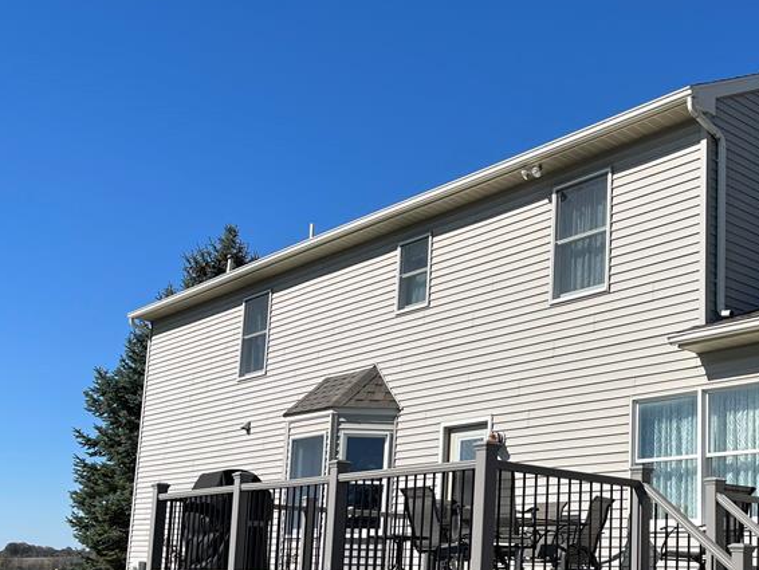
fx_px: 1031
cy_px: 417
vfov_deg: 30.5
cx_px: 597
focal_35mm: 47
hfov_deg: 39.0
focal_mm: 5.1
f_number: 1.6
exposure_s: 1/5076
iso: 50
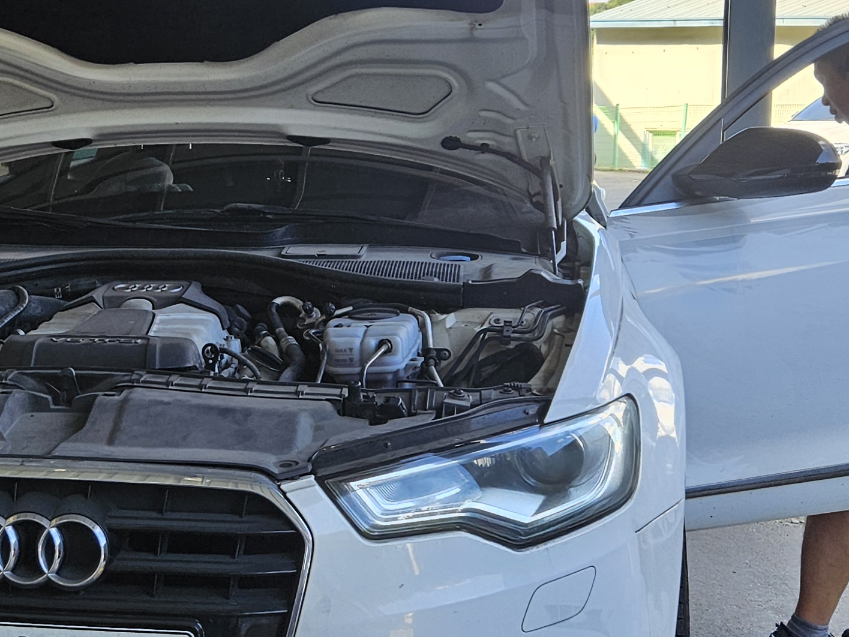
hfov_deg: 29.0
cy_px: 301
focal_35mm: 65
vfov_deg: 22.6
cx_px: 145
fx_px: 1595
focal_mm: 5.4
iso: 40
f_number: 1.8
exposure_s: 1/244
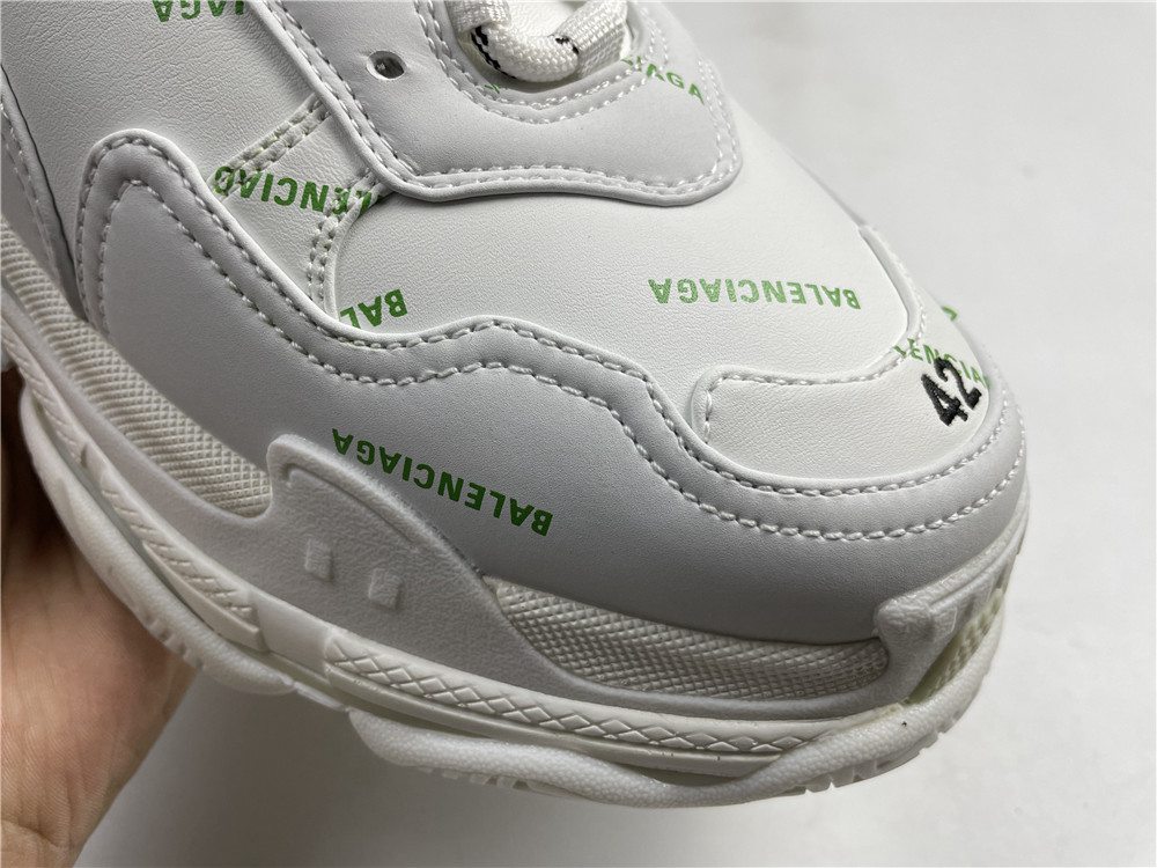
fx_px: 869
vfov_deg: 53.1
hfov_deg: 67.3
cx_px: 578
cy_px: 434
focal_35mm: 26
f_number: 1.6
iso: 40
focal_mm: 4.2
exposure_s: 1/121
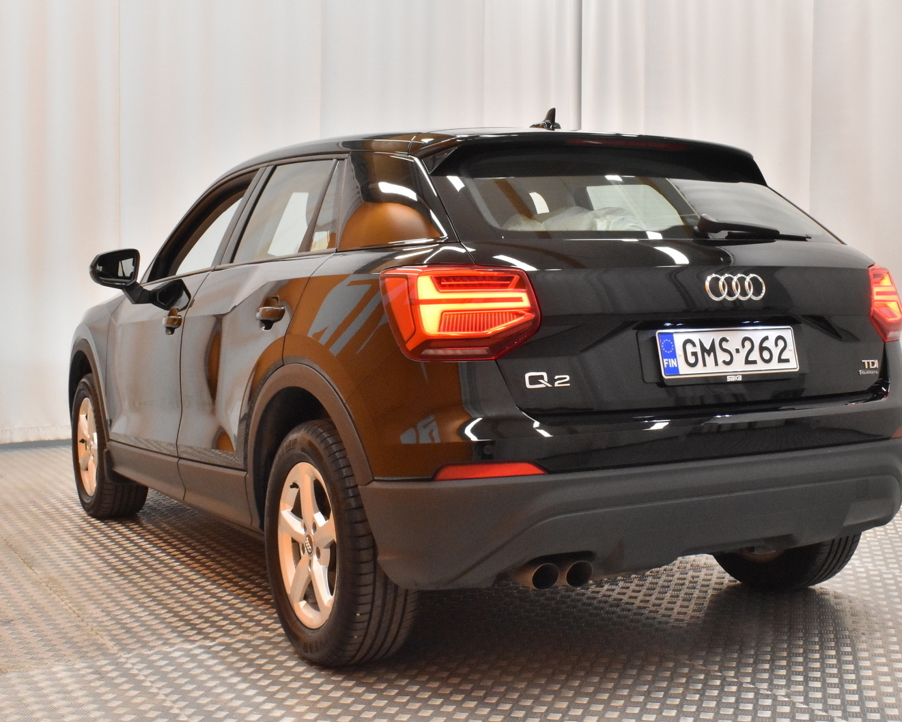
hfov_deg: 39.8
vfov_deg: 32.4
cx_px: 491
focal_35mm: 47
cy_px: 358
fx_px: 1243
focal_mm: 27
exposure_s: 1/30
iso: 3200
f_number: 20
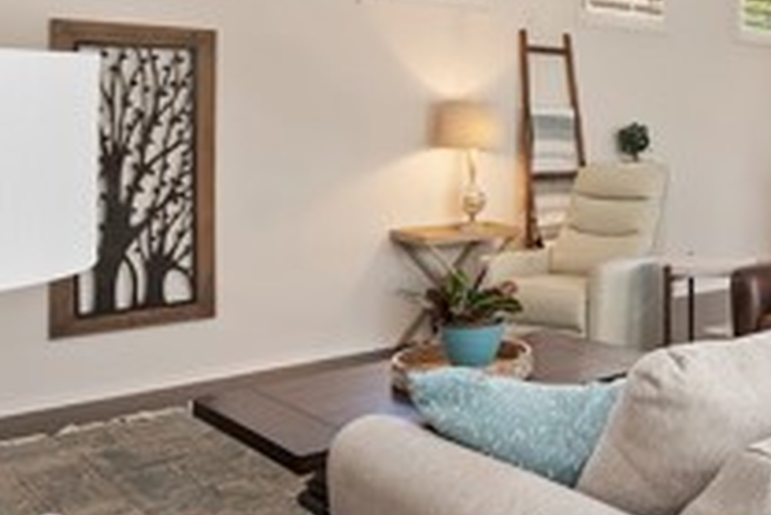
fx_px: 922
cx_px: 756
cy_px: 111
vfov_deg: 30.6
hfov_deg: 40.3
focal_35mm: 43
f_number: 10
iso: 500
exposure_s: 1/6
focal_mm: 14
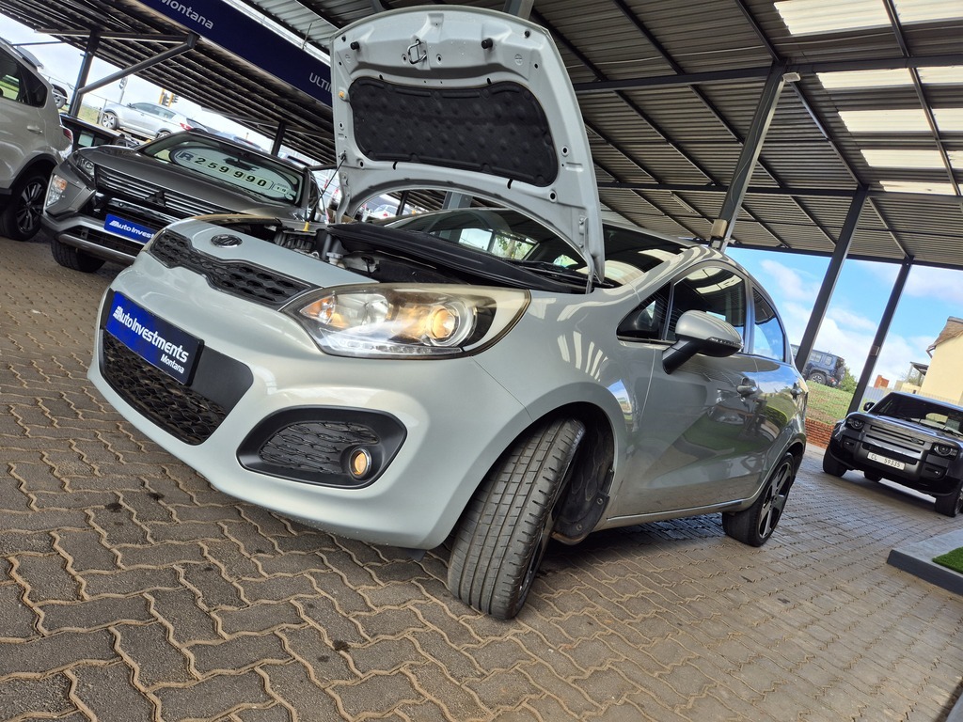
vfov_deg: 58.9
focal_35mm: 23
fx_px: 640
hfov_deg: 73.9
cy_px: 361
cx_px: 482
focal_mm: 5.4
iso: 25
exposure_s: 1/396
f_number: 1.8
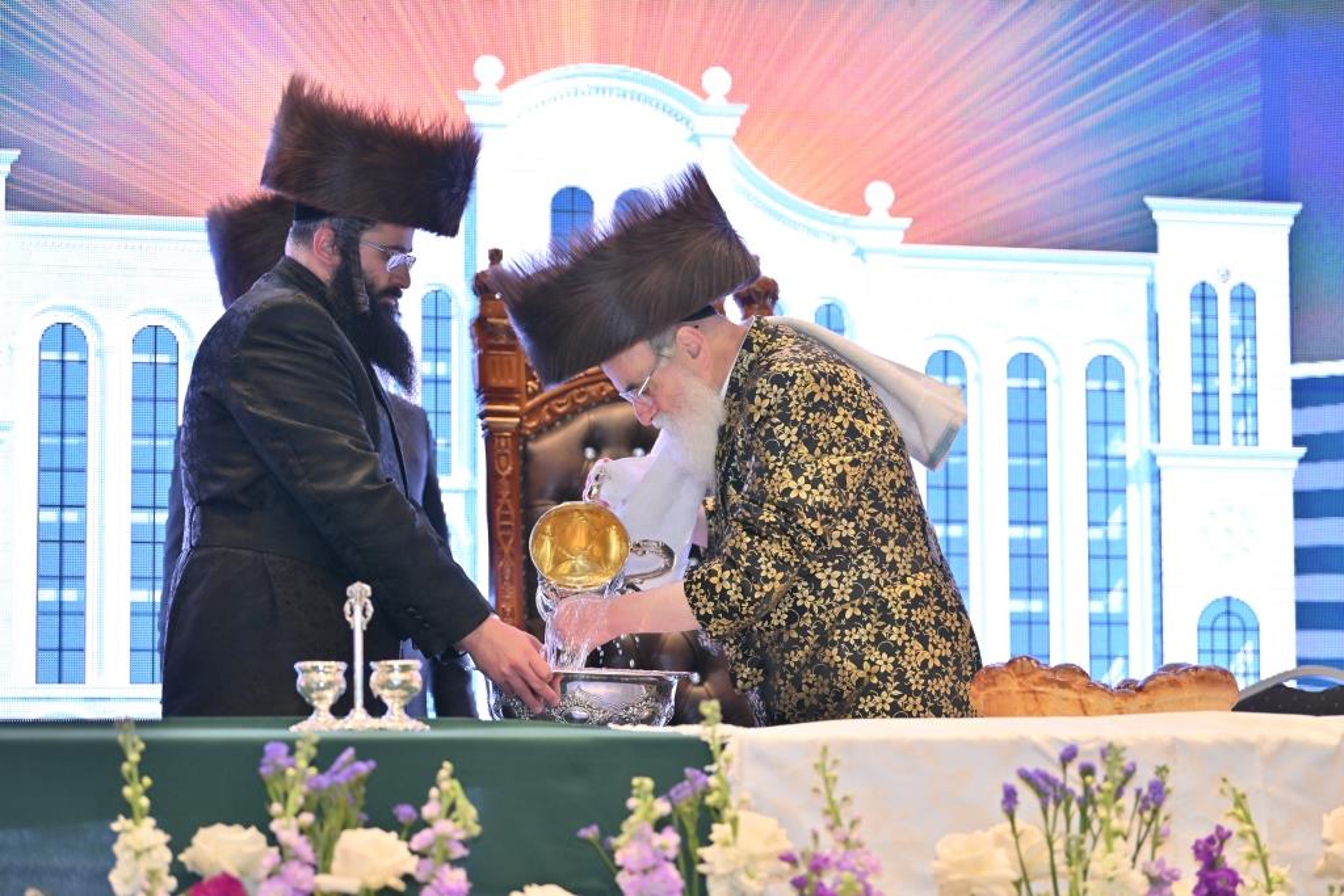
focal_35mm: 102
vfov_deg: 13.4
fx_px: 3808
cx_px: 672
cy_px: 448
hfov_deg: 20.0
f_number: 2.8
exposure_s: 1/160
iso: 500
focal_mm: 102
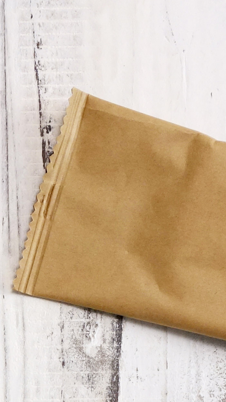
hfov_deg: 9.3
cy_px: 502
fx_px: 1374
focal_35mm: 129
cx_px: -47
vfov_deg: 15.9
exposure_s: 1/100
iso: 125
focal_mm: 10.4
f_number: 5
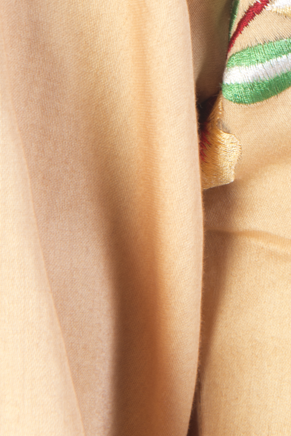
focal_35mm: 239
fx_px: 2896
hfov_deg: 5.7
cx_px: 415
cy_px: -212
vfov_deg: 8.4
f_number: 11
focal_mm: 62
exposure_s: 1/160
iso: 100
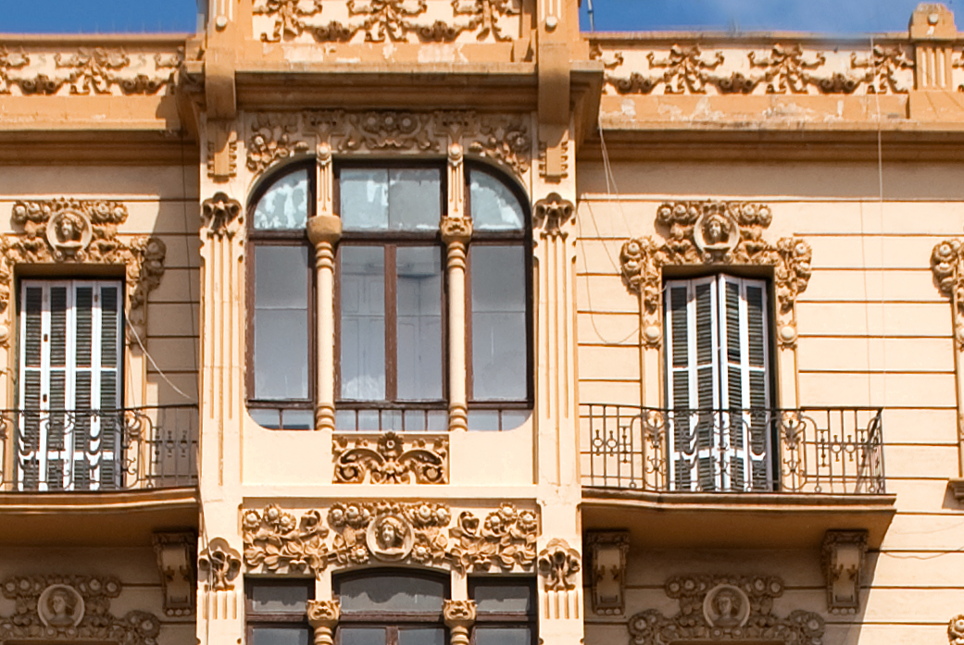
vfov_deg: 13.6
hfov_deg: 21.5
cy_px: 967
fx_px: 2543
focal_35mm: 95
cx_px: 460
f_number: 9
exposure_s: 1/200
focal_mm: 17
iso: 100
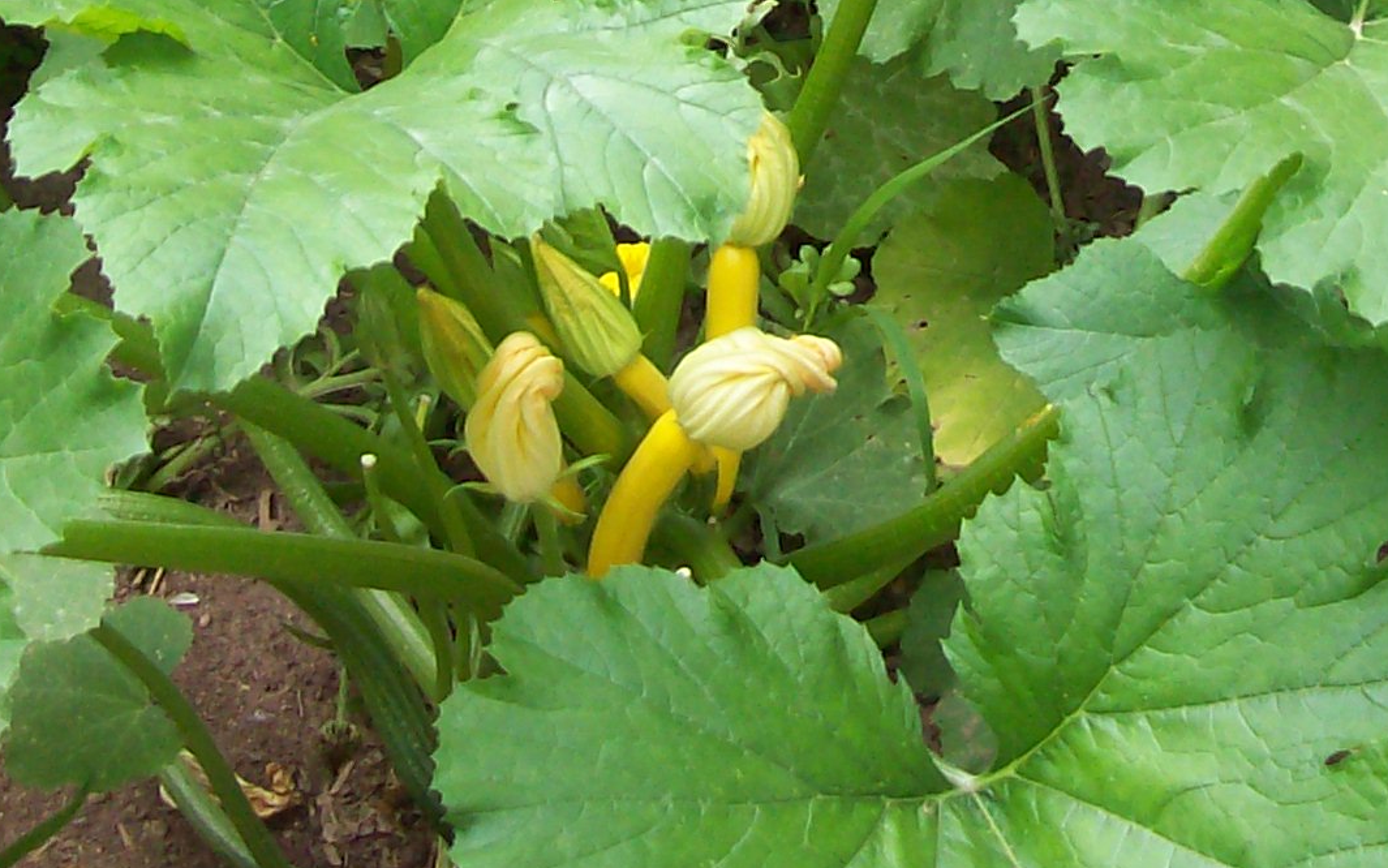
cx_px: 902
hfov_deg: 20.3
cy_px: -426
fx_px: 3859
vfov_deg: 12.2
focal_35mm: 102
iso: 80
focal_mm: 6
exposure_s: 1/141
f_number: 2.7
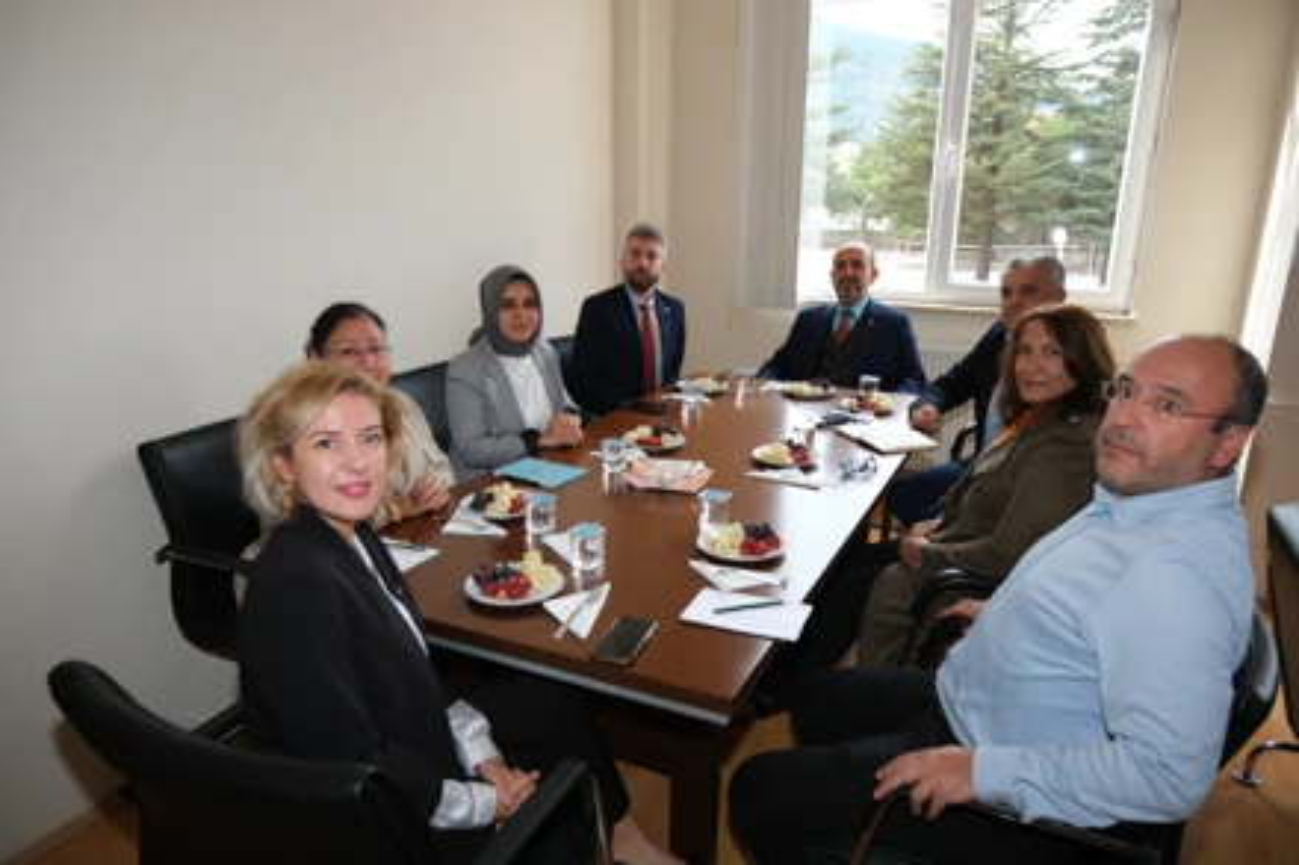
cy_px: 432
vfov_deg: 53.1
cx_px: 650
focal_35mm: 24
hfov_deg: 73.8
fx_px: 866
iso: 200
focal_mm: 16
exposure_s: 1/110
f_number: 2.8
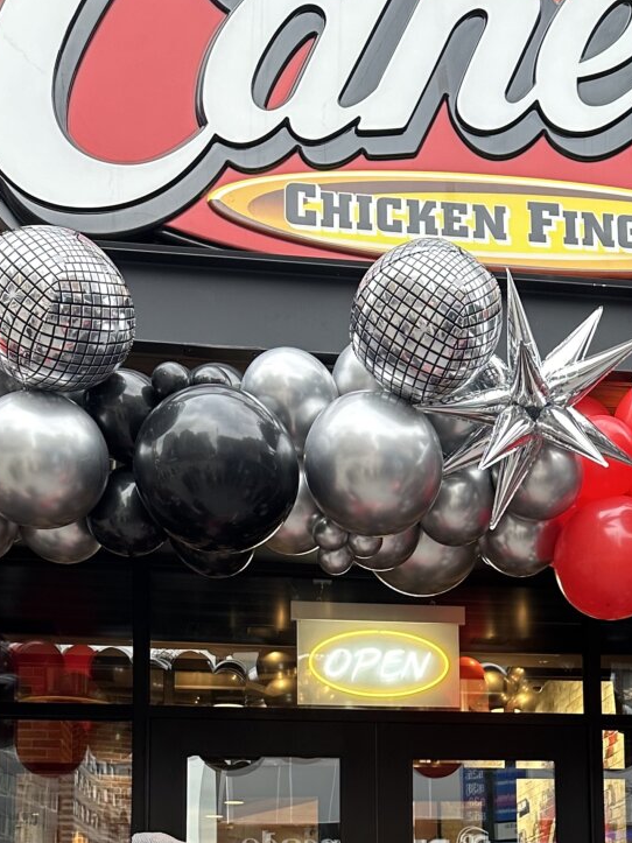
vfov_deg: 34.4
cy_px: 824
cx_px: 451
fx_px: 1242
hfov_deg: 28.3
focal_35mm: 51
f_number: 1.78
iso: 200
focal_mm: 6.86
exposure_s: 1/121
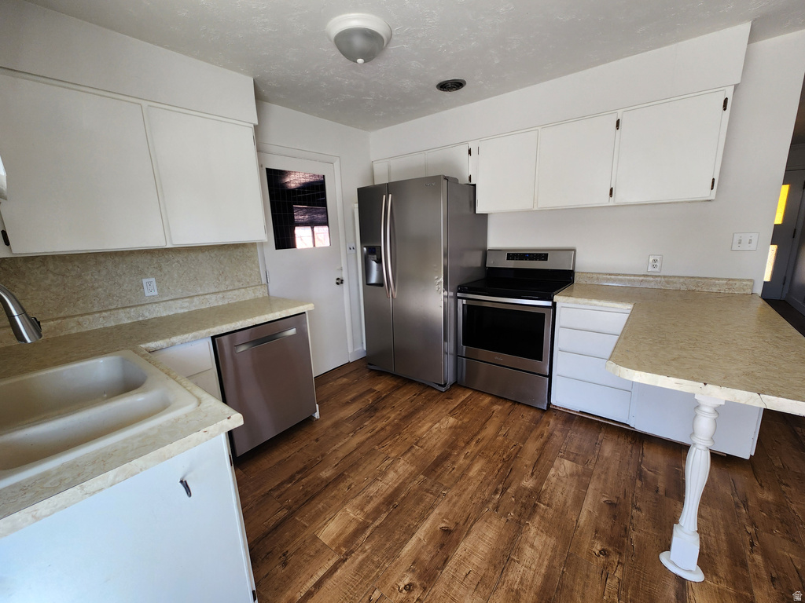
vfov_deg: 89.9
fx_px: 302
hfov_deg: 106.2
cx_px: 402
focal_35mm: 13
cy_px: 302
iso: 80
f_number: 2.2
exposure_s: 1/60
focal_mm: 2.2
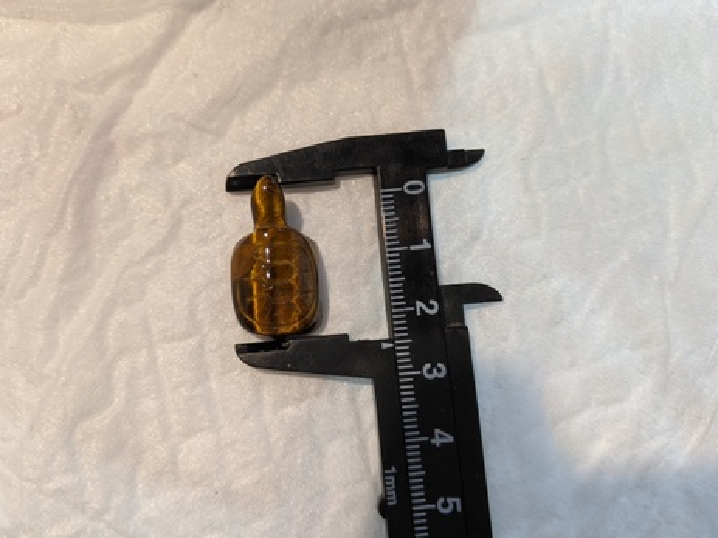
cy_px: 264
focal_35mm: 28
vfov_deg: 49.7
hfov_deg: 63.5
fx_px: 581
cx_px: 361
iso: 216
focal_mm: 4.44
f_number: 1.8
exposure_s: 1/49.9
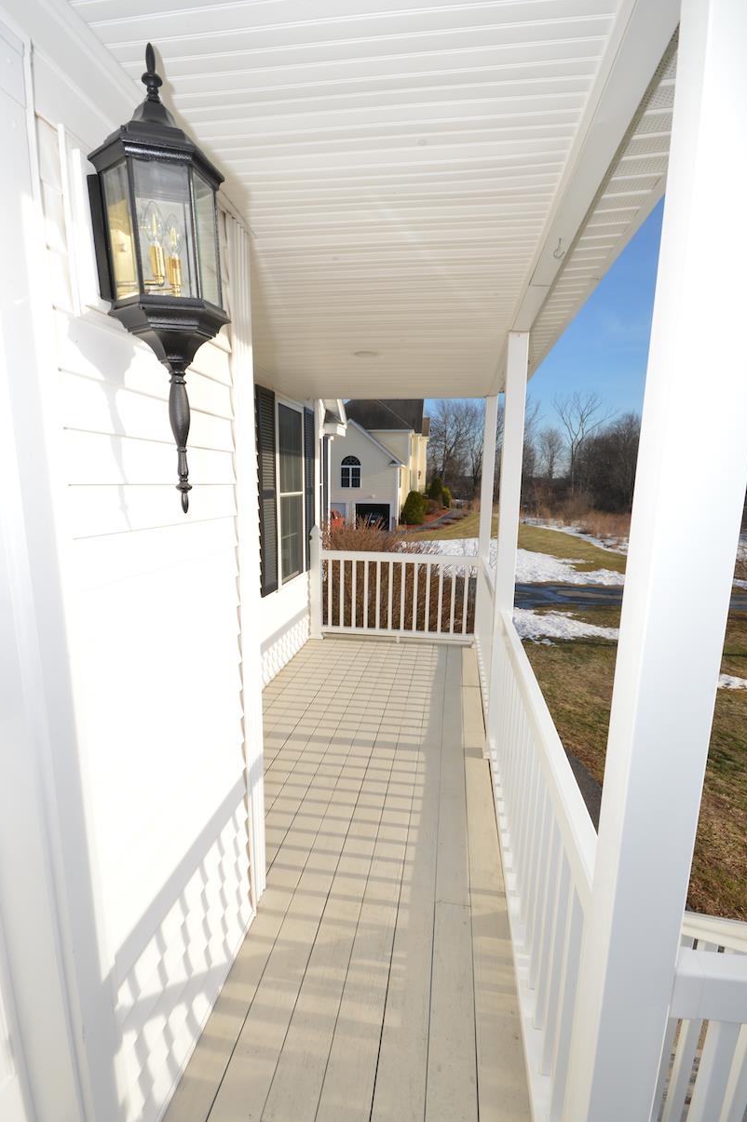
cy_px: 593
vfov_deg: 91.4
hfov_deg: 68.7
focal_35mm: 18
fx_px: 546
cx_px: 373
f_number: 10
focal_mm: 11
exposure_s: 1/200
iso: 100
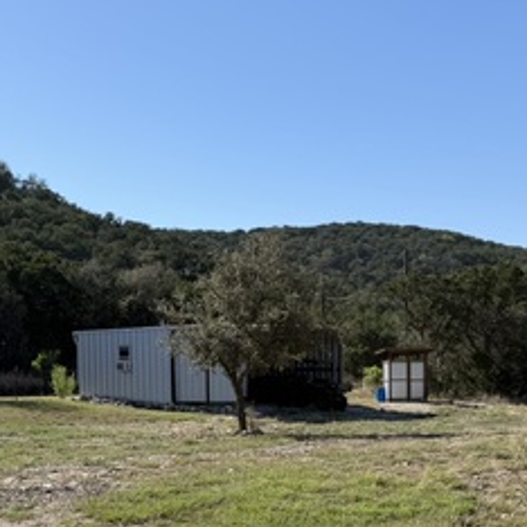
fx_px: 999
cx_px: 248
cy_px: 387
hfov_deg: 29.5
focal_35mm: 58
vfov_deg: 29.2
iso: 80
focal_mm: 6.76
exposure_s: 1/4975
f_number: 1.78
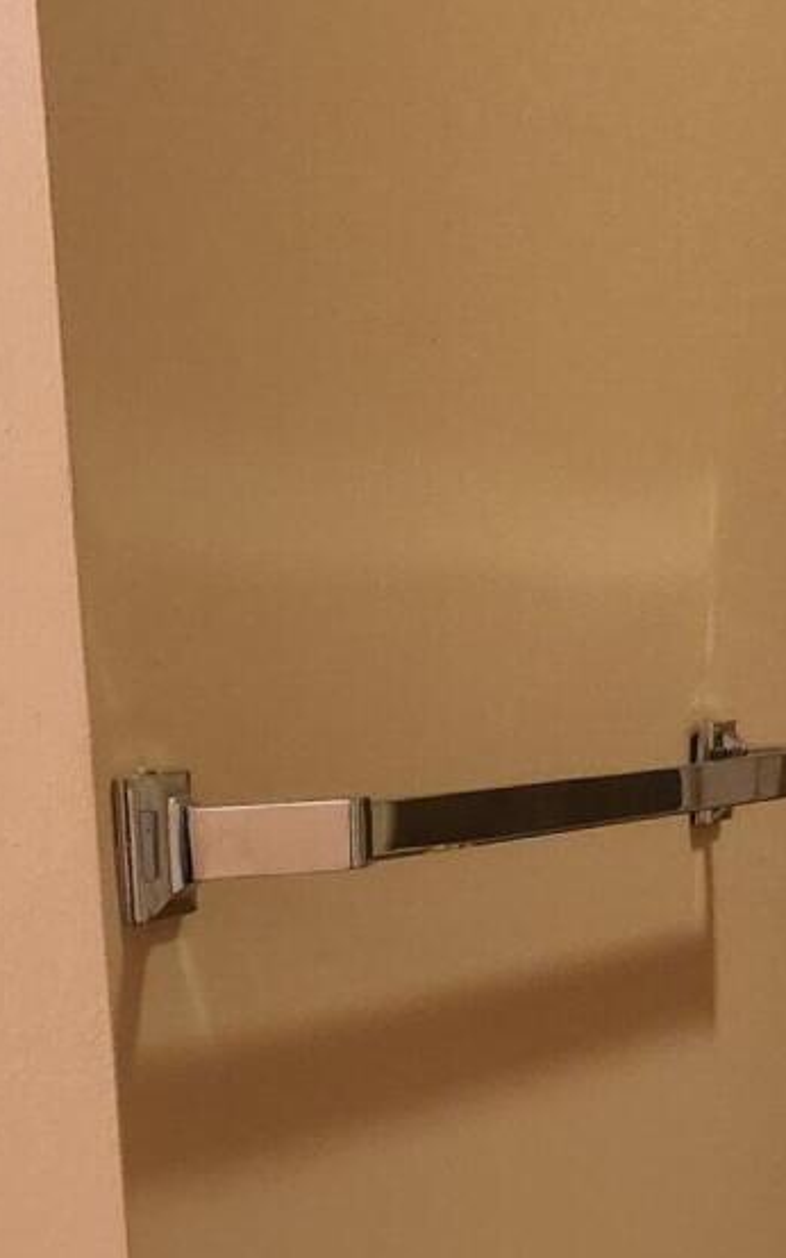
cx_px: 18
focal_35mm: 88
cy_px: 2082
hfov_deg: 14.6
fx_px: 3018
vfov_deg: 19.3
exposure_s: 1/120
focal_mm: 5.4
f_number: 1.8
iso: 250
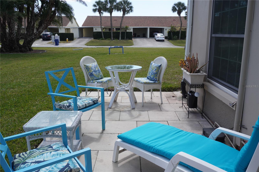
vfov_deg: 41.7
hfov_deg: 59.5
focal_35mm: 32
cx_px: 130
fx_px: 227
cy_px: 86
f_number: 8
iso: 100
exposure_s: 1/160
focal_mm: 21
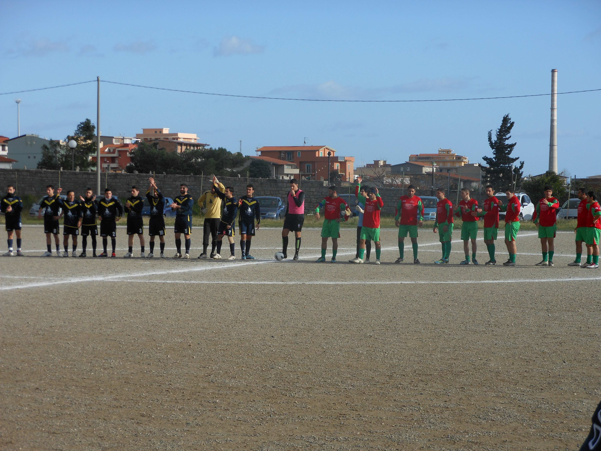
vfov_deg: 15.1
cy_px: 226
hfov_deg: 20.0
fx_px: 1701
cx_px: 300
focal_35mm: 98
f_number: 4.7
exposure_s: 1/640
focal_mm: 17.5
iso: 80
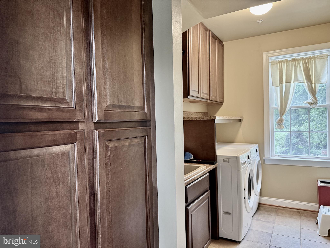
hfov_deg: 71.6
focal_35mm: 24
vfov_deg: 56.8
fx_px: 229
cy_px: 124
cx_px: 165
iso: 400
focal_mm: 6.76
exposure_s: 1/60
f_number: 1.78
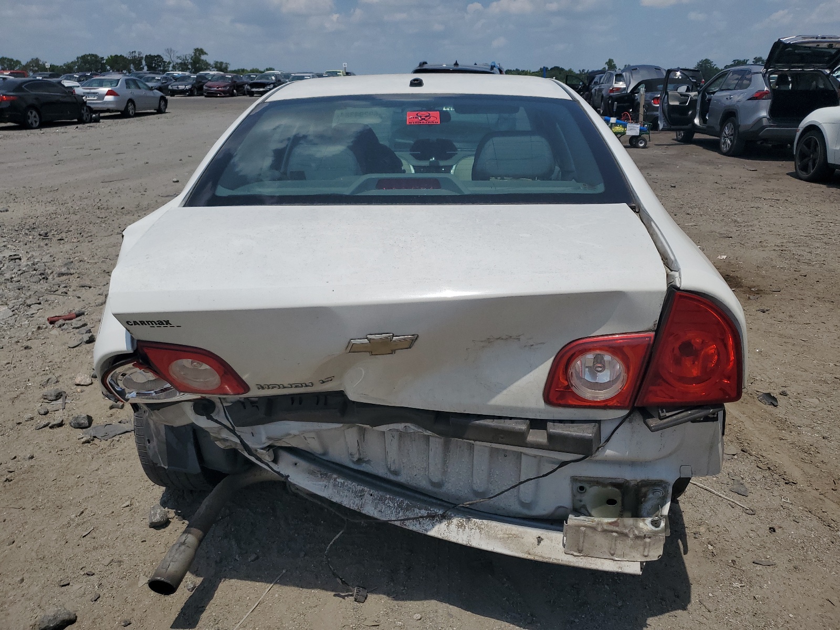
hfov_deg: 67.3
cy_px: 315
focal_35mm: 26
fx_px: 631
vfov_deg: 53.1
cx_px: 420
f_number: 1.5
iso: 51
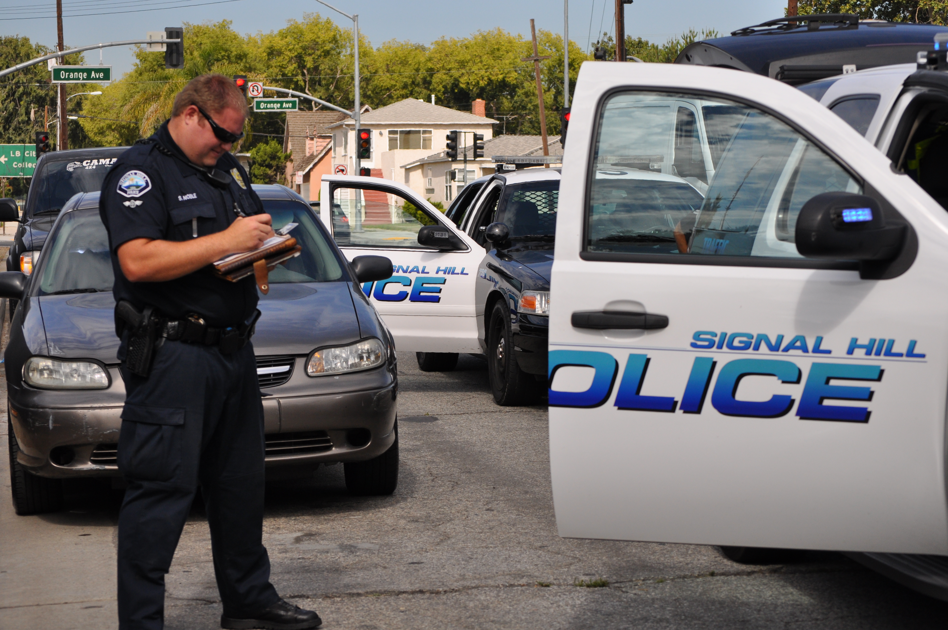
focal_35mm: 93
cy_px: 315
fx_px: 2446
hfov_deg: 21.9
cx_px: 474
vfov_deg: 14.7
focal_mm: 62
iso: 400
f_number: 7.1
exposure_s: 1/1600
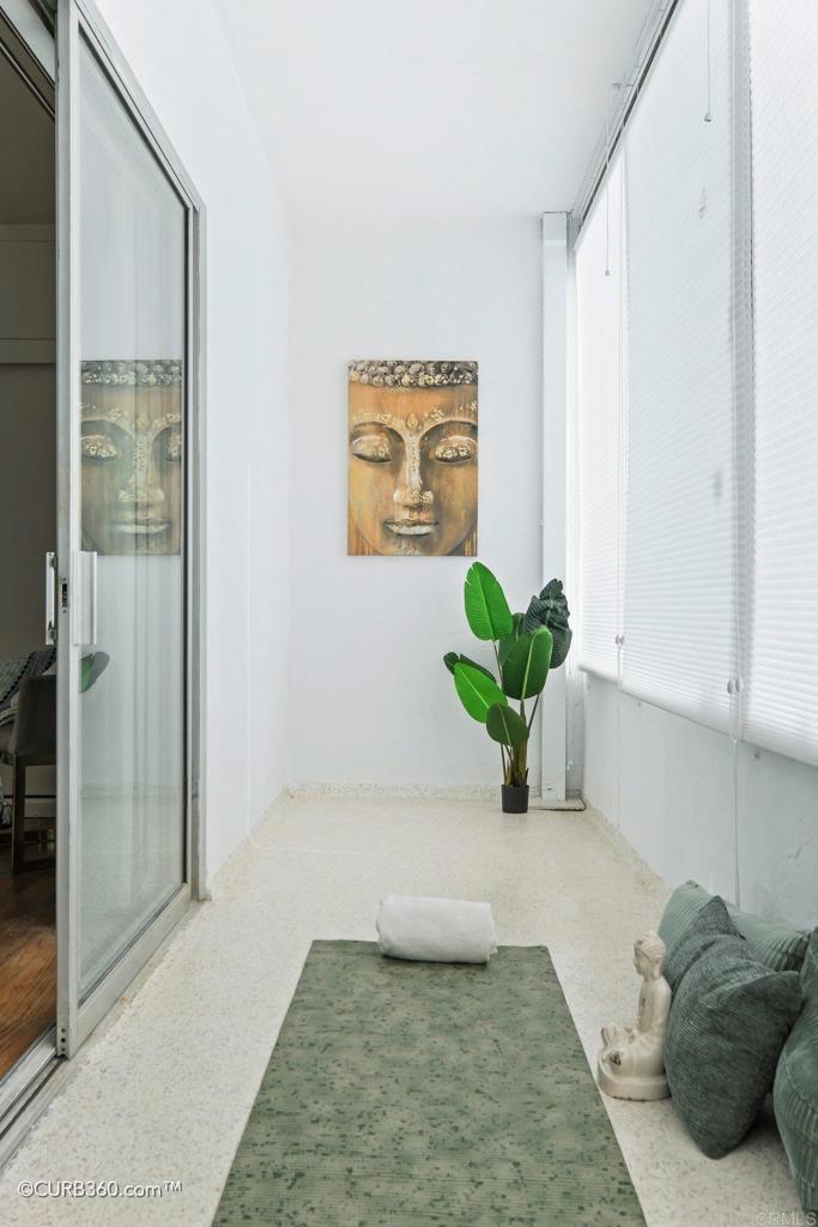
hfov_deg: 36.9
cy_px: 614
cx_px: 409
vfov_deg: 53.1
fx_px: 1226
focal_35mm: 36
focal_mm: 24
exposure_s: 1/125
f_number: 7.1
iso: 400
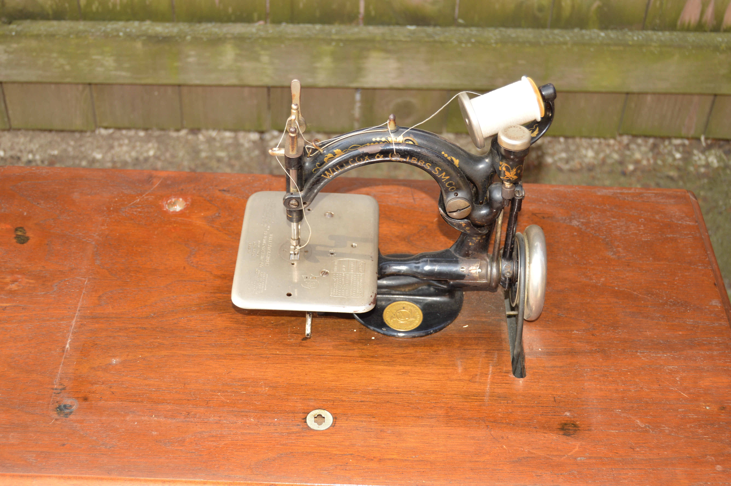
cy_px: 243
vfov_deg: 25.7
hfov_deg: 37.9
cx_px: 366
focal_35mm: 52
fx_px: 1065
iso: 100
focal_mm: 35
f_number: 4.5
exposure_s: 1/60
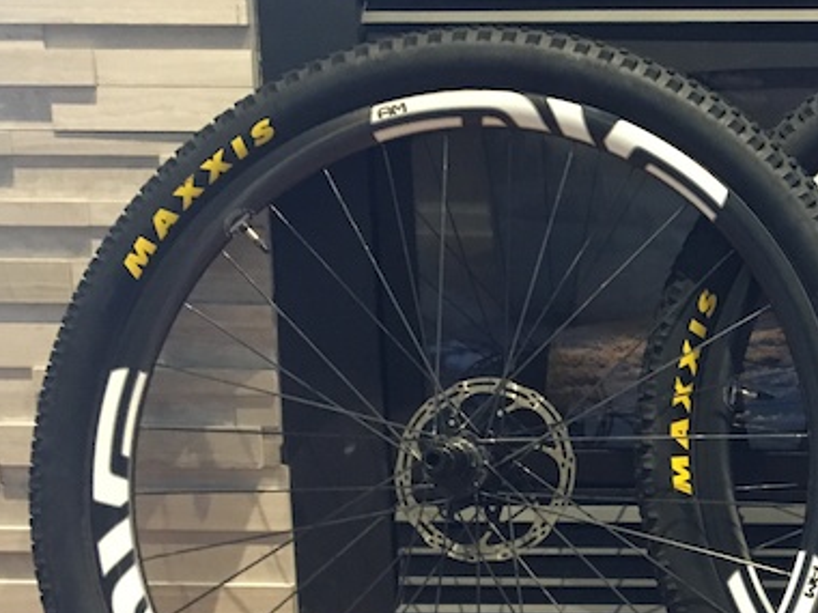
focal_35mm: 61
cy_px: 394
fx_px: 1441
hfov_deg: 30.2
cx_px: 749
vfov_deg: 23.9
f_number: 2.2
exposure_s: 1/24
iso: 200
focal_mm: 4.15
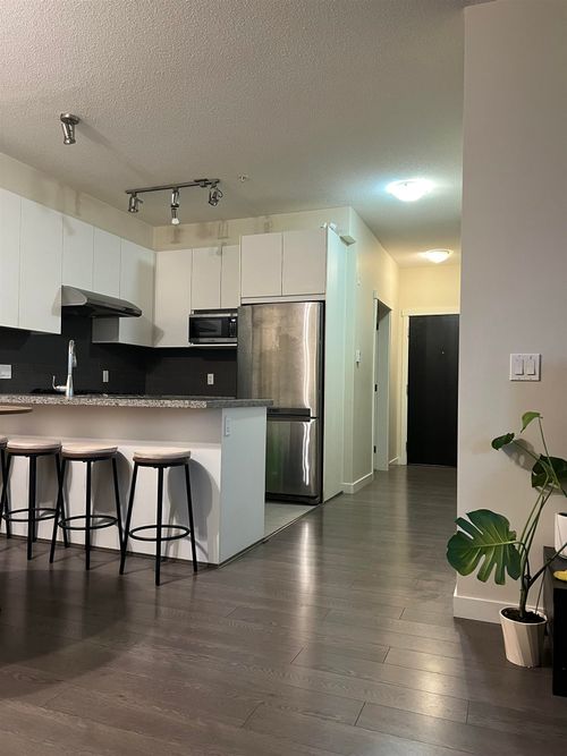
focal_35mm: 26
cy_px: 378
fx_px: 568
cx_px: 284
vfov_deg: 67.3
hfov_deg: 53.0
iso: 320
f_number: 1.5
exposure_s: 1/60
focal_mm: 5.7
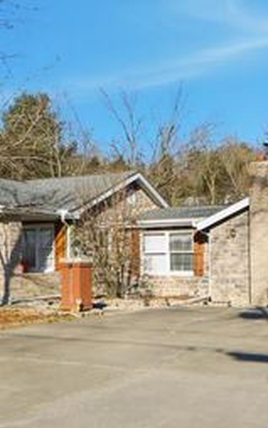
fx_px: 630
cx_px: 98
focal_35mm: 54
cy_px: 225
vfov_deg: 37.5
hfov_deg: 23.9
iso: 100
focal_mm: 18
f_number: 4
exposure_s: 1/8000
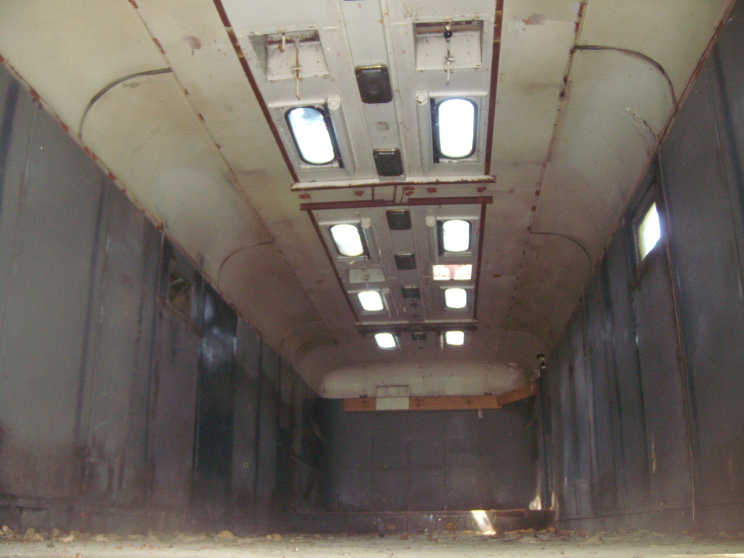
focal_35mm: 35
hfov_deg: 52.6
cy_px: 279
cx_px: 372
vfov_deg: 40.7
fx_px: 752
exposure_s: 1/30
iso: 400
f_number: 2.8
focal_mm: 5.8
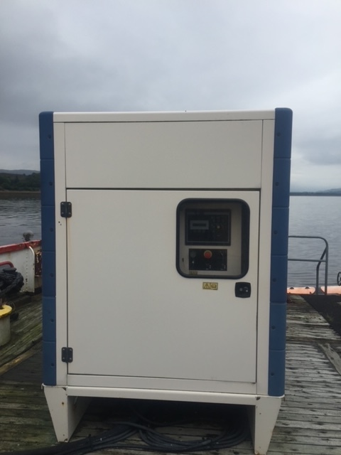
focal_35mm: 29
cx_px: 170
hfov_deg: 48.2
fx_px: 381
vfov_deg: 61.7
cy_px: 228
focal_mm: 4.15
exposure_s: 1/1364
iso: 32
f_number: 2.2
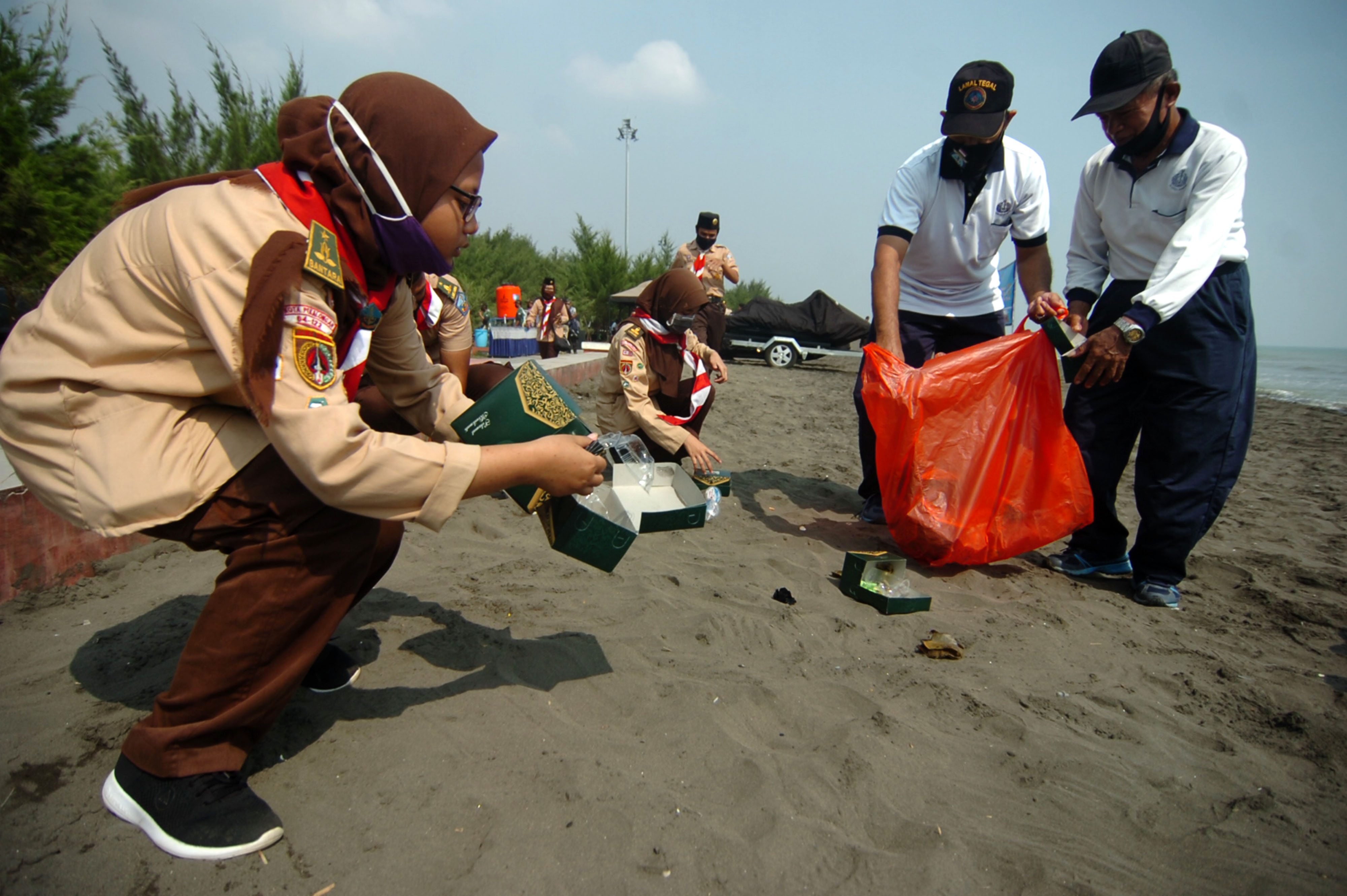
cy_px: 448
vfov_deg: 67.3
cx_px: 674
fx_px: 673
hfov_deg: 90.0
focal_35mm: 18
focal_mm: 12
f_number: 4
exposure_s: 1/2500
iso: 200
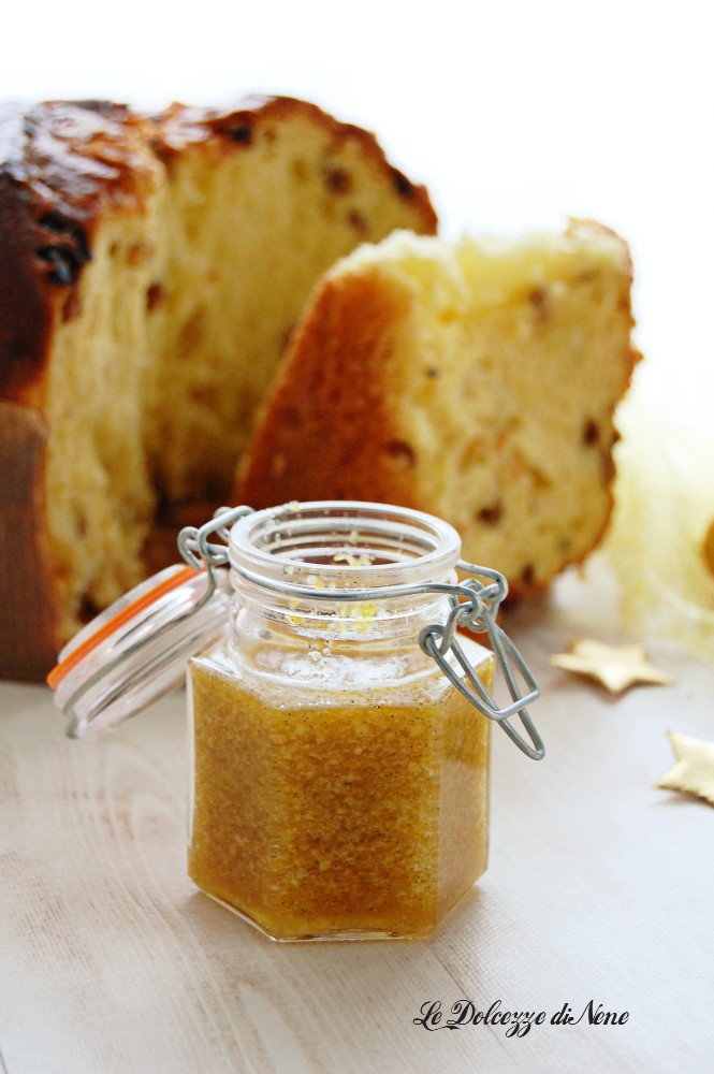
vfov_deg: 27.0
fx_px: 2235
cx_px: 357
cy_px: 537
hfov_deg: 18.2
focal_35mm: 75
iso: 800
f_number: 5.6
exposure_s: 1/30
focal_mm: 50
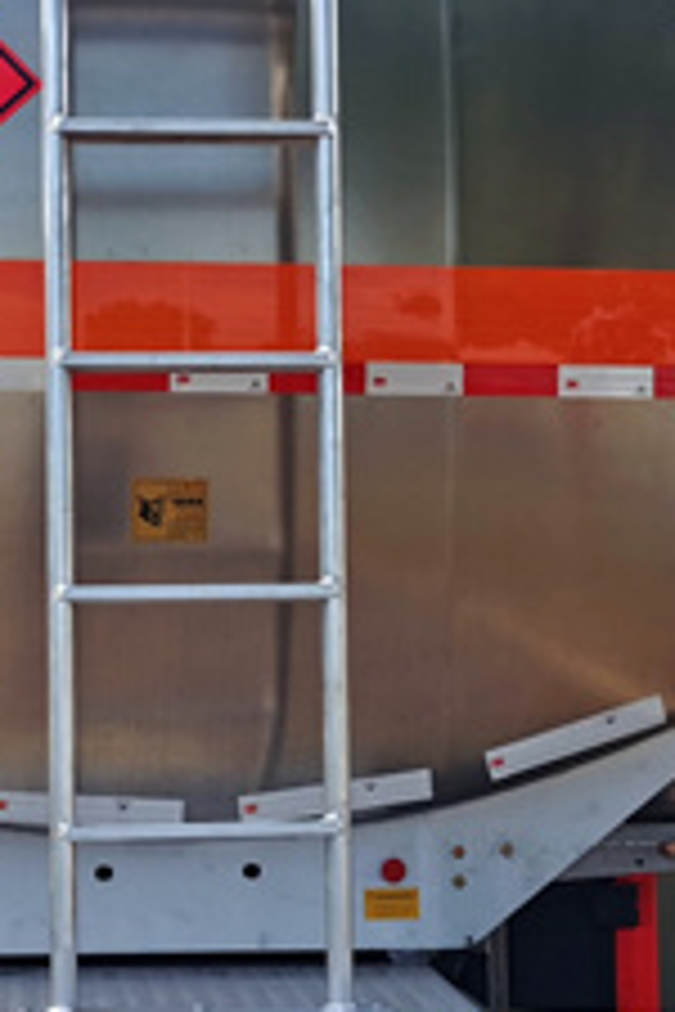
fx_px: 2812
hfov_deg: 13.7
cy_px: 553
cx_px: 220
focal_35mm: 100
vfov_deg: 20.4
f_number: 1.6
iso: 50
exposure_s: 1/5525
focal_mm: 5.56
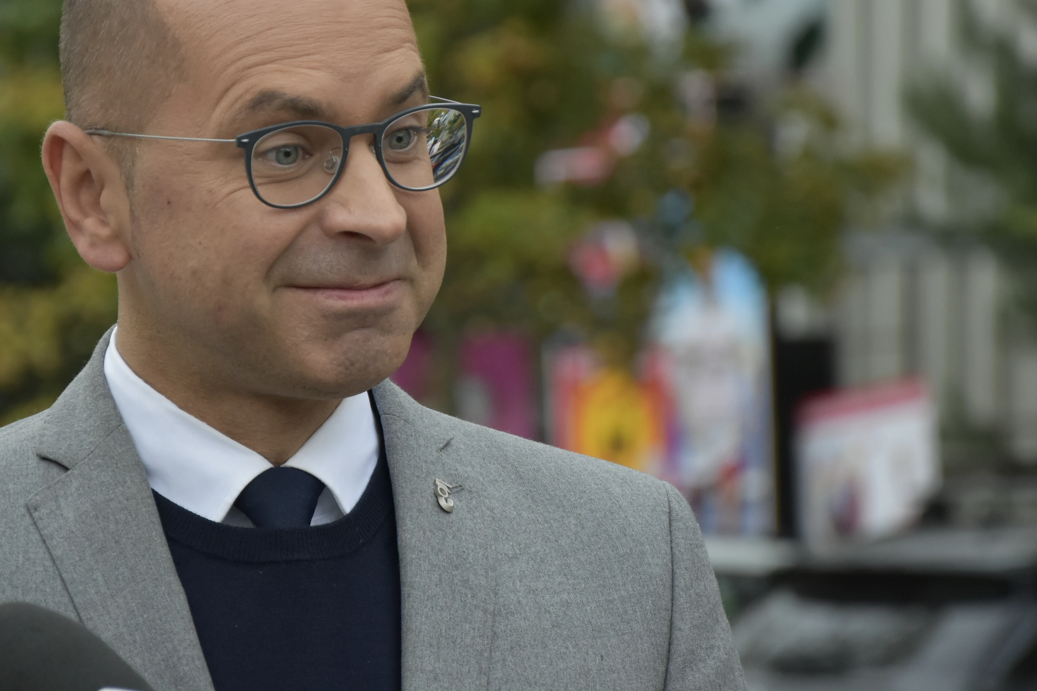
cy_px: 268
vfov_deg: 5.1
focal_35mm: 269
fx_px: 7744
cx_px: 378
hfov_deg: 7.7
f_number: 5.6
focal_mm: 105
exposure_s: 1/500
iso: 800
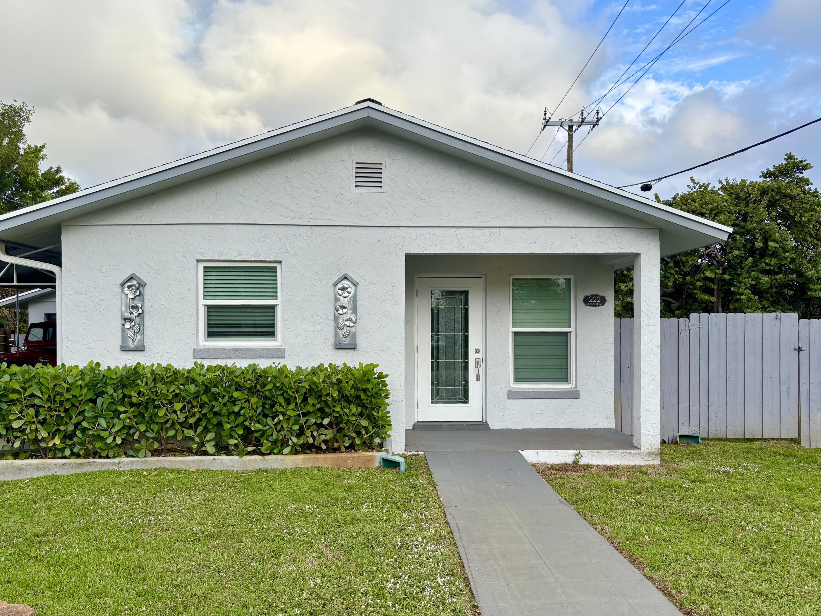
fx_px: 617
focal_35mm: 26
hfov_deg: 67.3
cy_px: 308
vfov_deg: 53.1
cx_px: 410
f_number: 1.6
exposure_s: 1/1080
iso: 50
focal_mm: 5.96
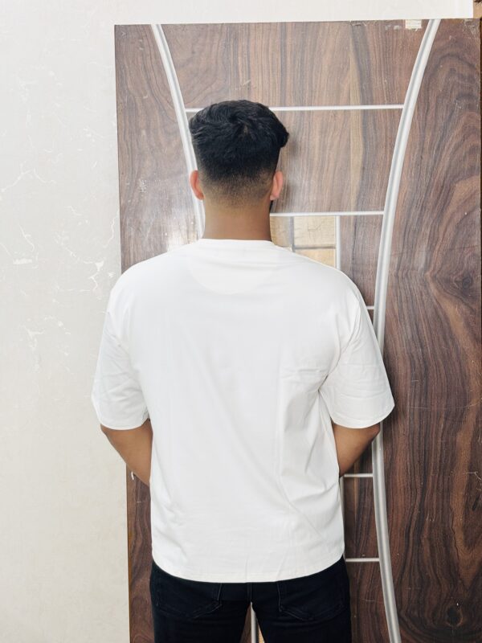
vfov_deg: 36.8
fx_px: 965
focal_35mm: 52
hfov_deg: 28.0
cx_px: 241
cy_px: 322
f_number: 1.6
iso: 40
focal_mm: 5.96
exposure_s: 1/50
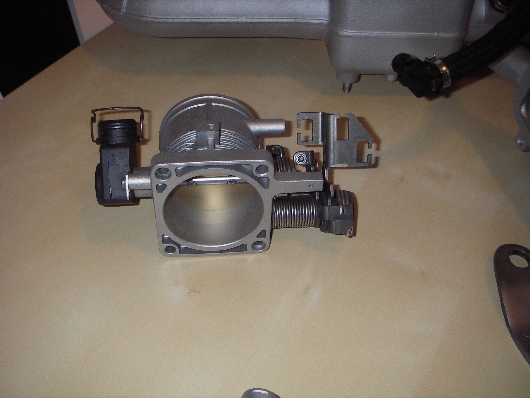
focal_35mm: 38
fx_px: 582
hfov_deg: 49.0
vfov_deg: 37.7
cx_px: 265
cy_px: 199
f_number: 3.3
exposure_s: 1/30
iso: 100
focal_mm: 6.3
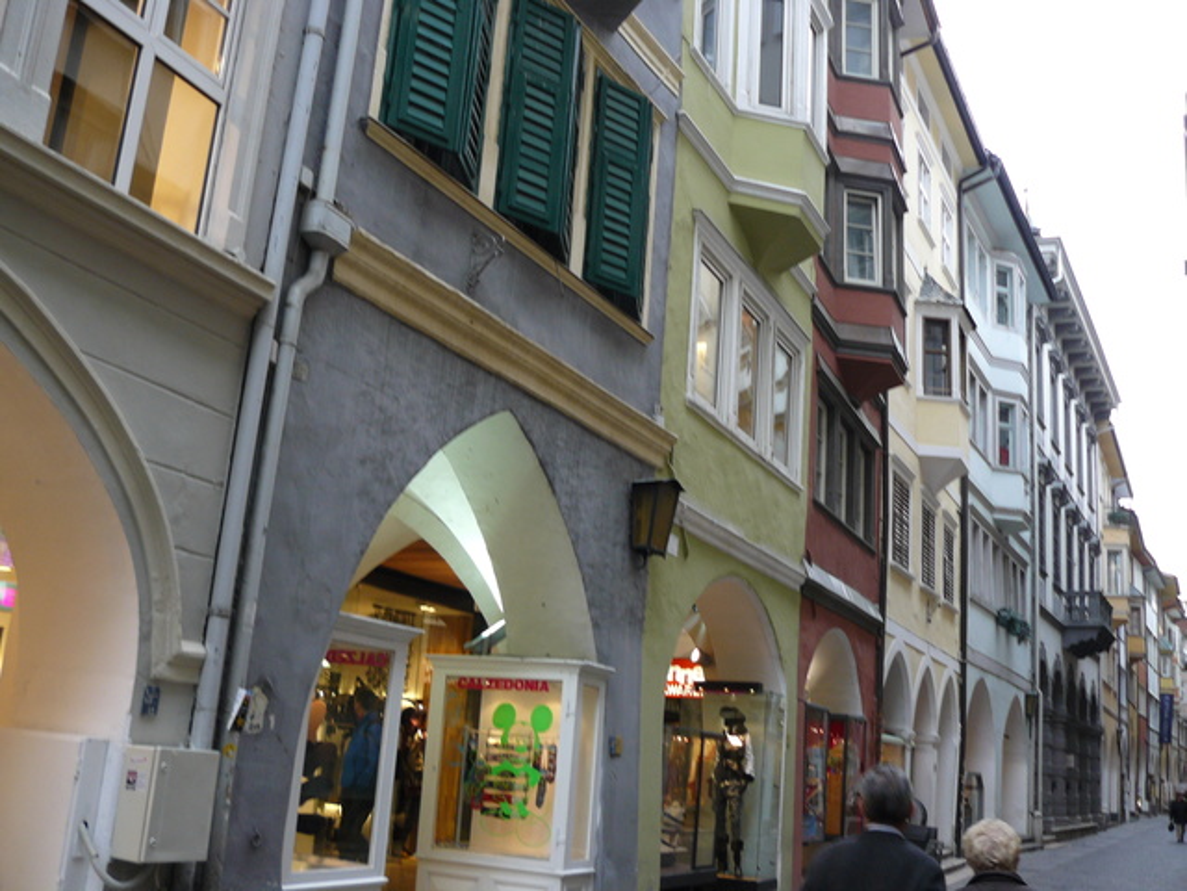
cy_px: 446
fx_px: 1234
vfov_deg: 39.7
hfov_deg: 51.4
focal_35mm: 36
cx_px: 594
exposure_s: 1/30
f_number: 2.8
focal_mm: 6
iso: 100
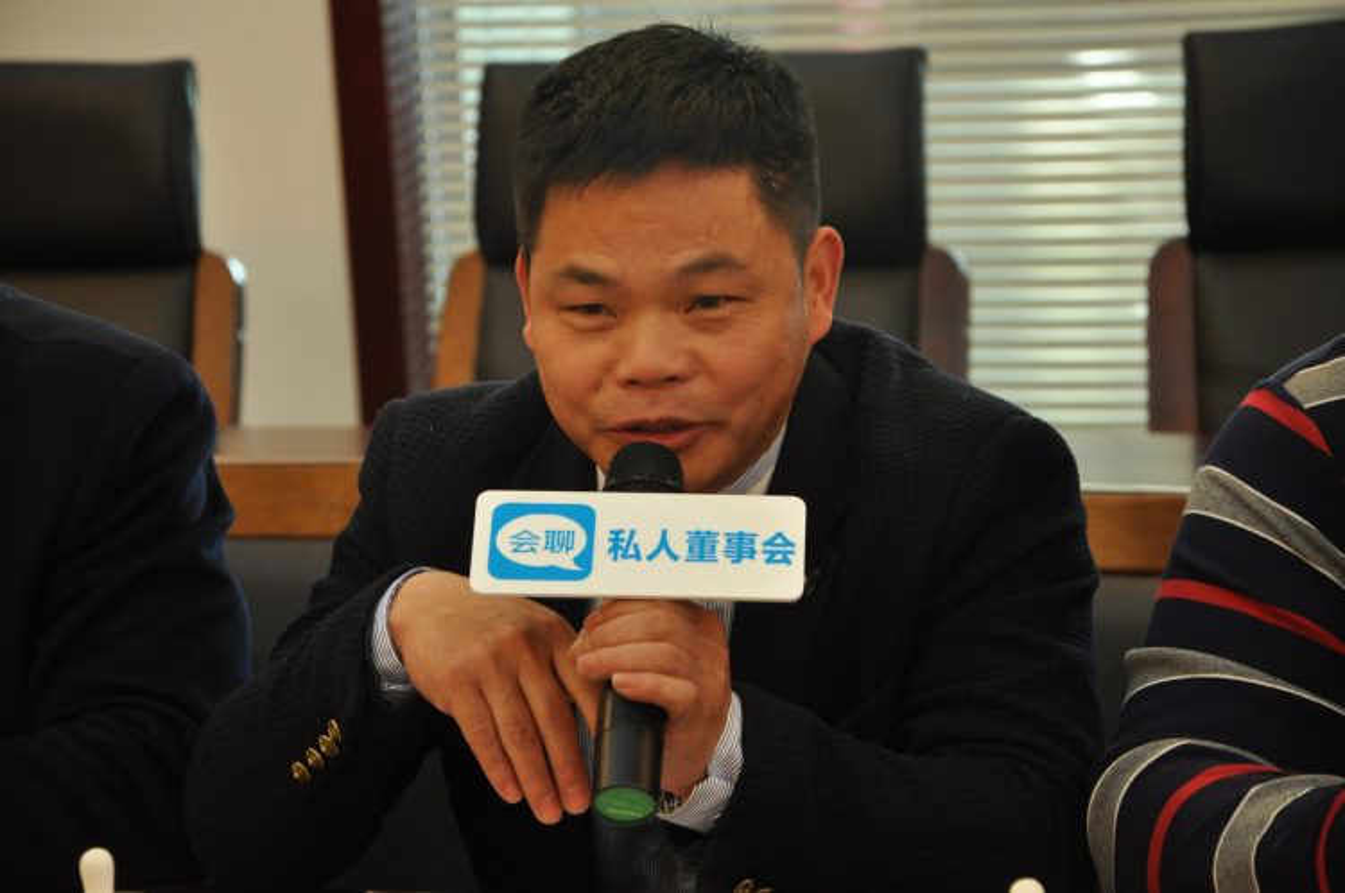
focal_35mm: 158
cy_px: 446
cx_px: 672
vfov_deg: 8.7
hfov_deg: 13.1
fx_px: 5877
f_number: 5.6
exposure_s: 1/50
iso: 1000
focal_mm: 105
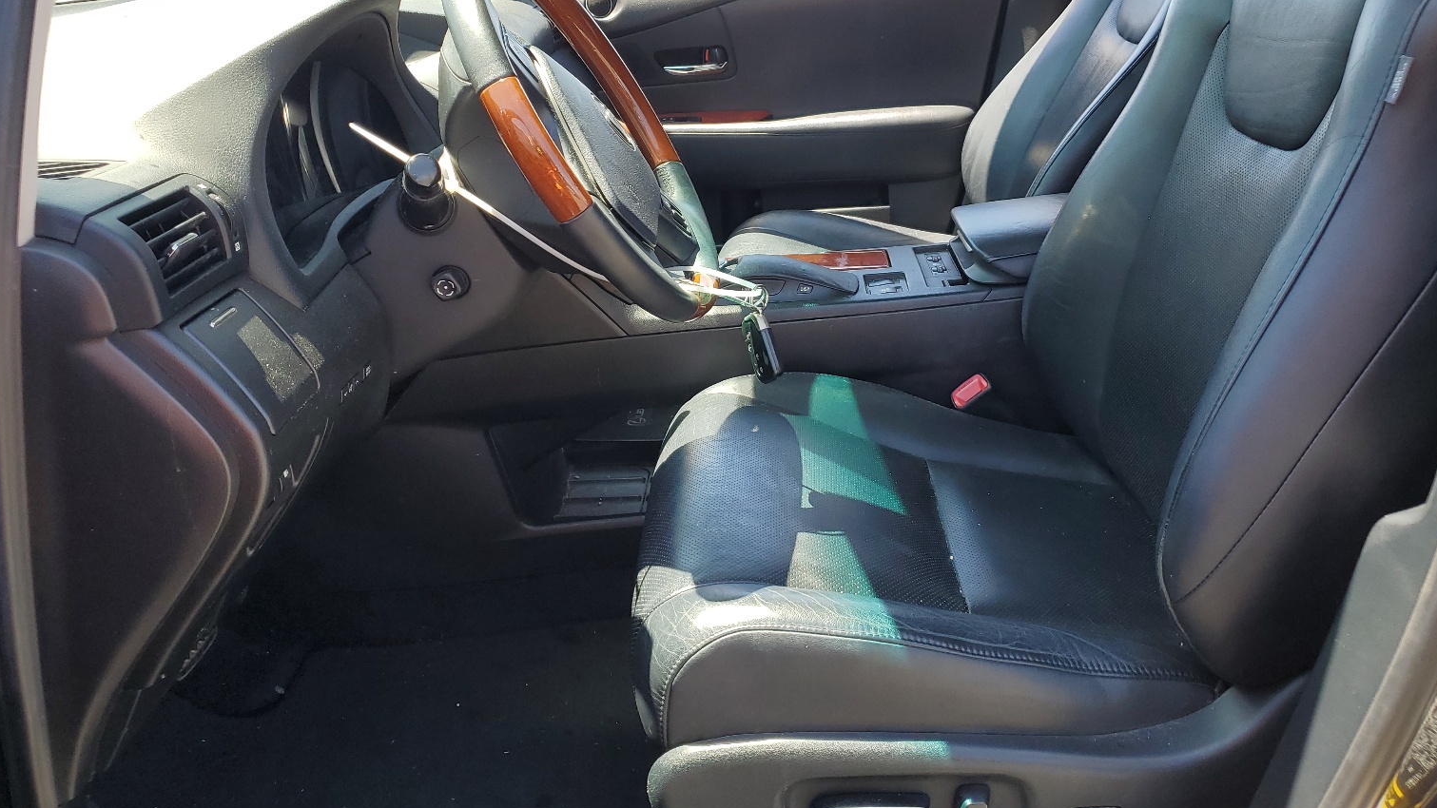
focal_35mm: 30
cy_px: 326
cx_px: 751
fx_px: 1143
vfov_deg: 38.8
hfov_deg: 64.3
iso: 50
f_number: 1.5
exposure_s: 1/370
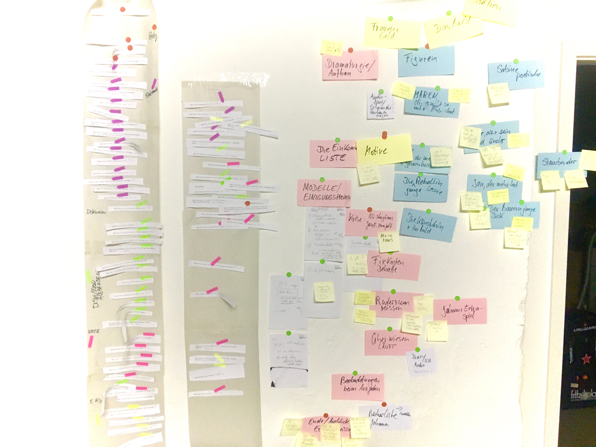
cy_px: 224
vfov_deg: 48.2
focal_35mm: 29
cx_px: 298
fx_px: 499
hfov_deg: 61.7
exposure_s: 1/20
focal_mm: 4.15
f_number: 2.2
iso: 200
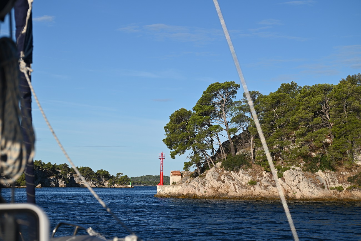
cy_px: 120
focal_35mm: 86
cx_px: 180
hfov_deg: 23.6
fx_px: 862
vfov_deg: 15.9
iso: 100
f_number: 7.1
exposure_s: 1/640
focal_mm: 86
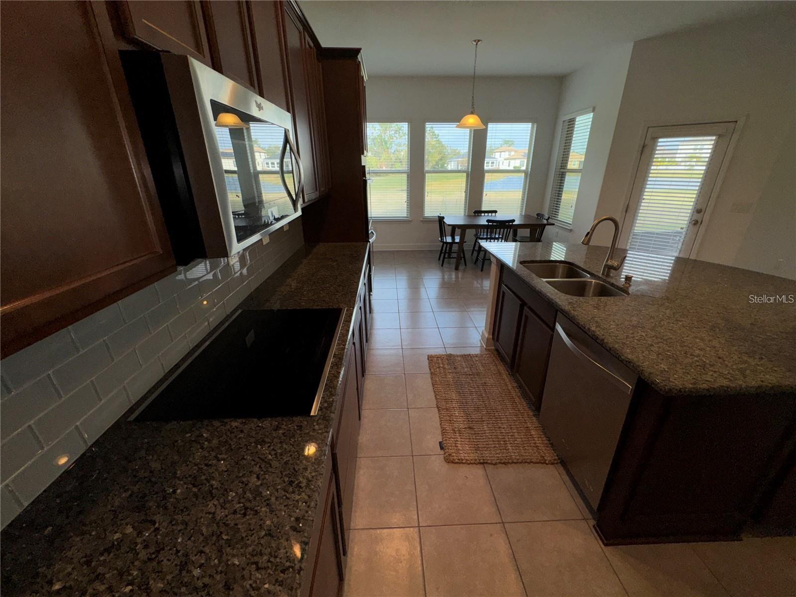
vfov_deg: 85.7
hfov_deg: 102.1
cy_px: 298
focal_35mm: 14
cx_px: 398
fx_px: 322
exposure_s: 1/130
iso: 32
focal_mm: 2.22
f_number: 2.2
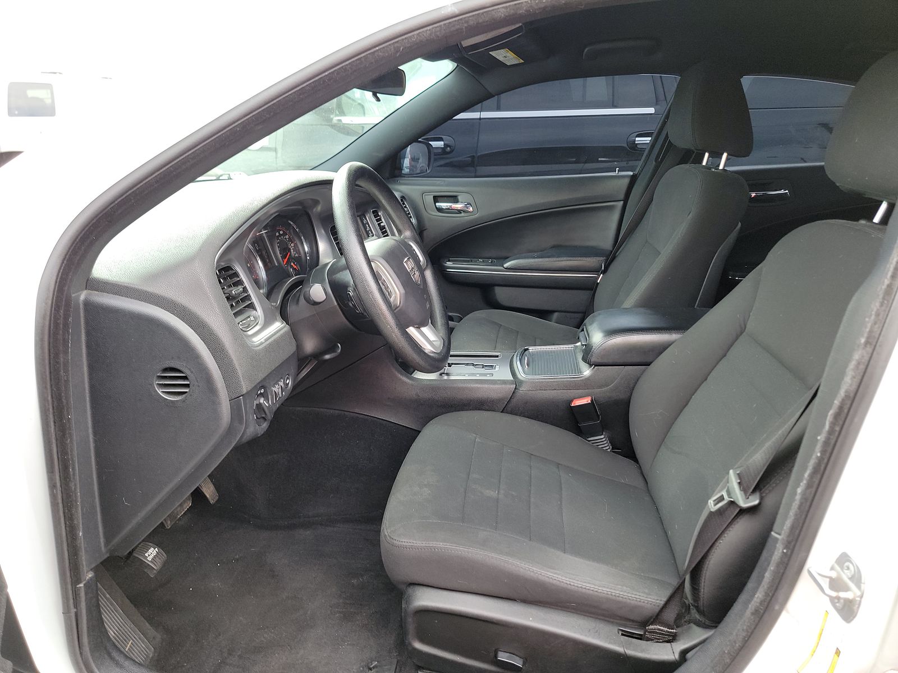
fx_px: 623
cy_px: 336
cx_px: 449
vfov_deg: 56.8
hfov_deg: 71.6
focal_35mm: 24
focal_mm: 6.7
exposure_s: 1/59
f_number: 1.8
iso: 100
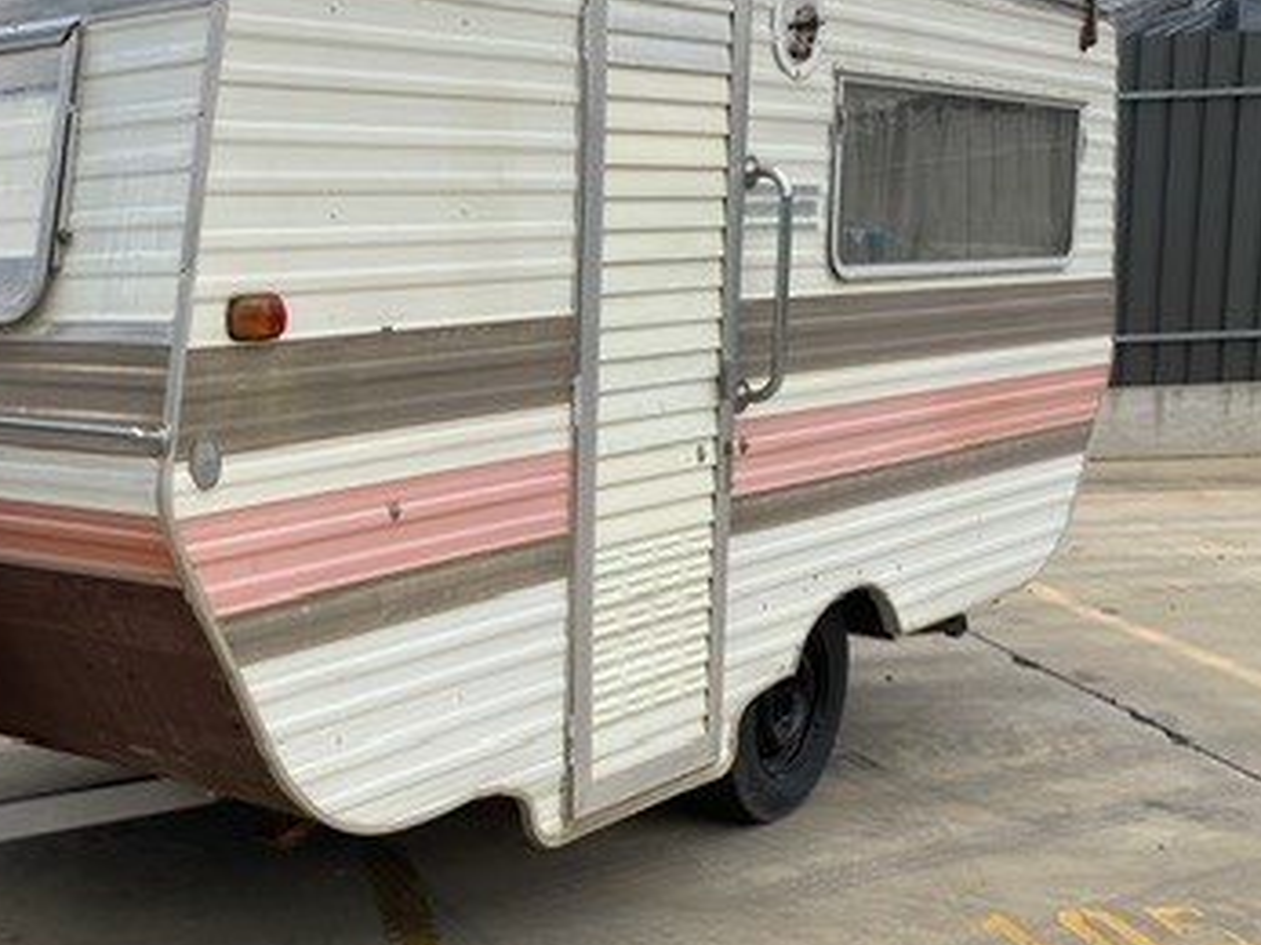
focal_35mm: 48
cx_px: 174
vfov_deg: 30.1
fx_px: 1748
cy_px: 596
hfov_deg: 37.6
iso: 32
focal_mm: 4.25
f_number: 1.8
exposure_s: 1/1232
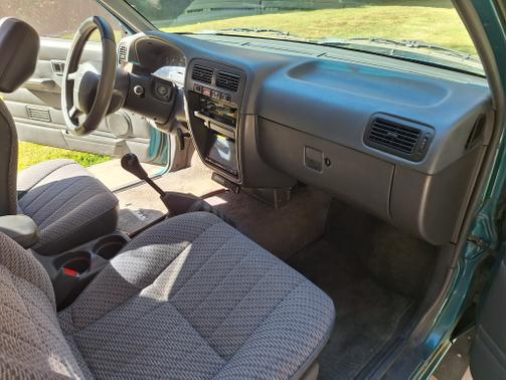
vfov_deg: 58.9
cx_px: 254
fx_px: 337
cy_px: 190
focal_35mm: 23
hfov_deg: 73.9
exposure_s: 1/201
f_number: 1.8
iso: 40
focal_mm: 5.54
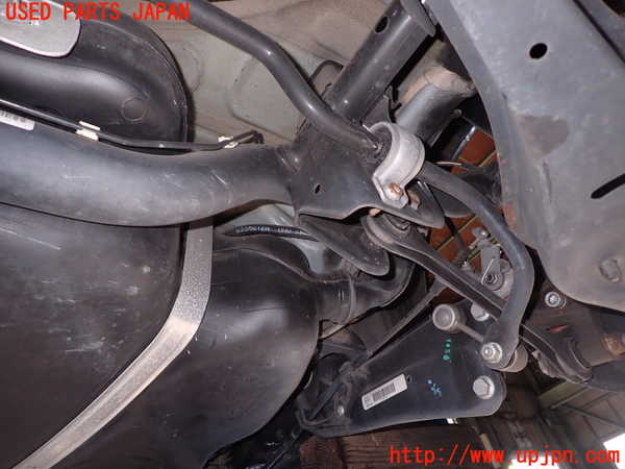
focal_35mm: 25
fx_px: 451
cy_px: 234
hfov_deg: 69.4
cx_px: 312
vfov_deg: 54.9
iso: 200
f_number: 5.6
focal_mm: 4.5
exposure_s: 1/30
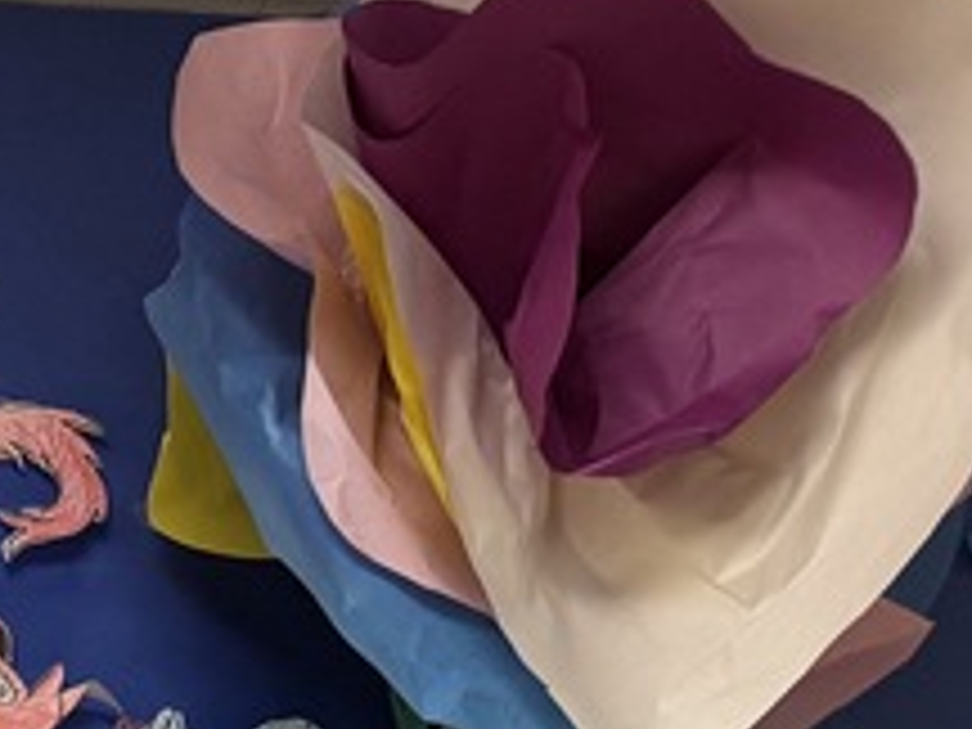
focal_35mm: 114
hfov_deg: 13.8
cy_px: 1670
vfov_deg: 11.2
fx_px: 3201
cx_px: -1152
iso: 100
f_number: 1.78
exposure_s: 1/60
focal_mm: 6.76
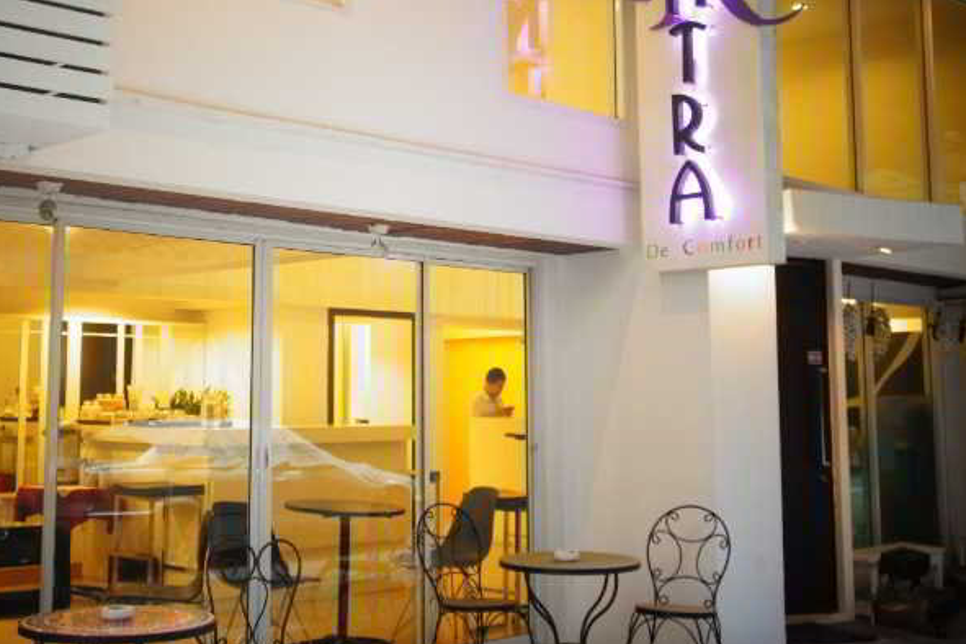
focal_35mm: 47
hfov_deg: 41.8
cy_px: 237
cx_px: 358
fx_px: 1252
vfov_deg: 28.7
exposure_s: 1/40
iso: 1250
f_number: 4
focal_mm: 23
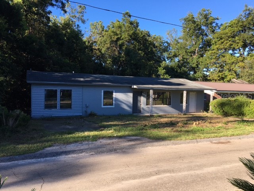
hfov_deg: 61.7
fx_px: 213
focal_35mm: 29
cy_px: 96
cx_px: 127
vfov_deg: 48.2
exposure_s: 1/549
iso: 25
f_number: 2.2
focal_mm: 4.15
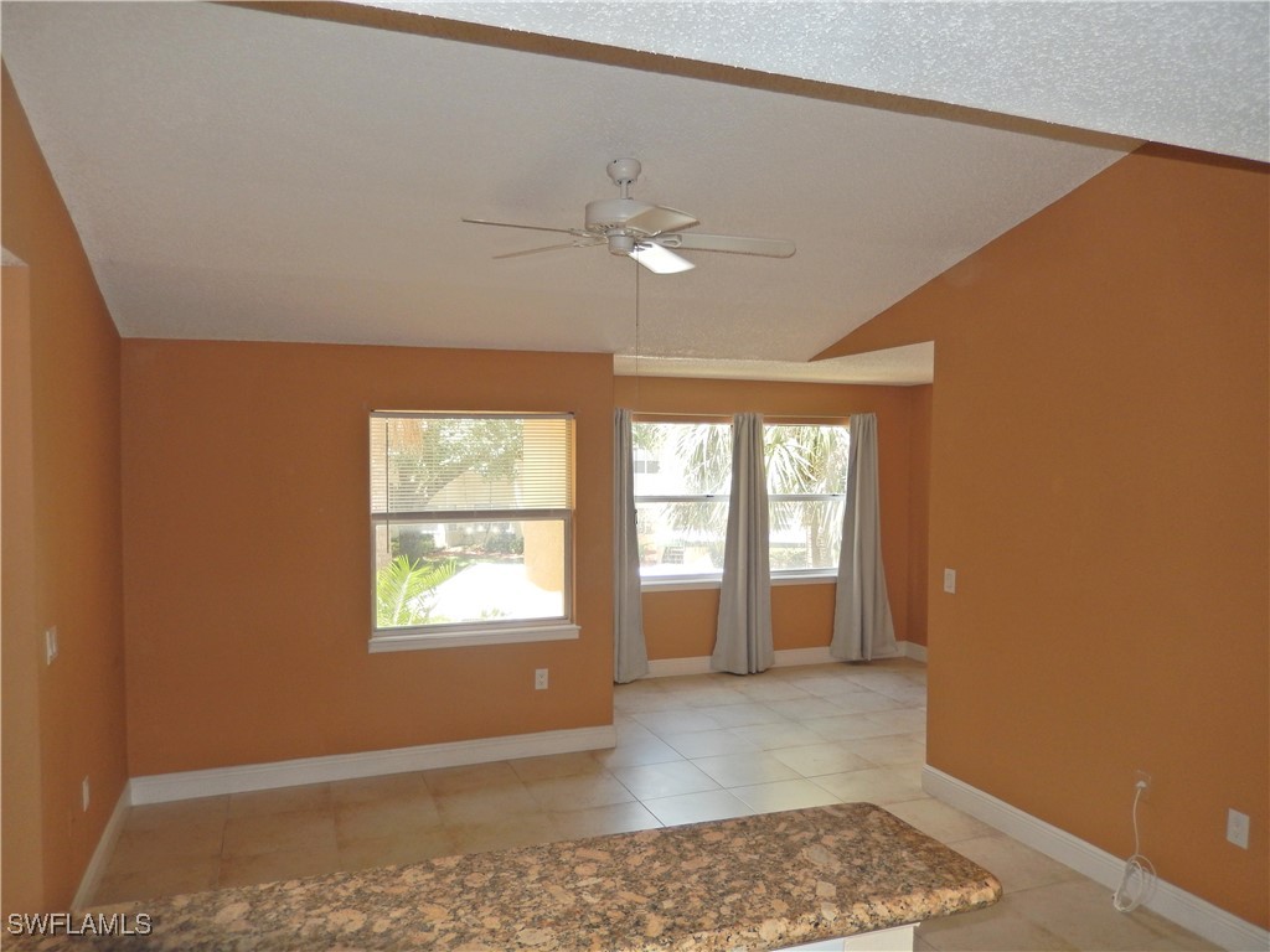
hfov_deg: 69.4
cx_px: 635
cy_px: 476
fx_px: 917
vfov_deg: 54.9
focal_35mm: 25
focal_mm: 4.5
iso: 125
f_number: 3.4
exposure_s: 1/80
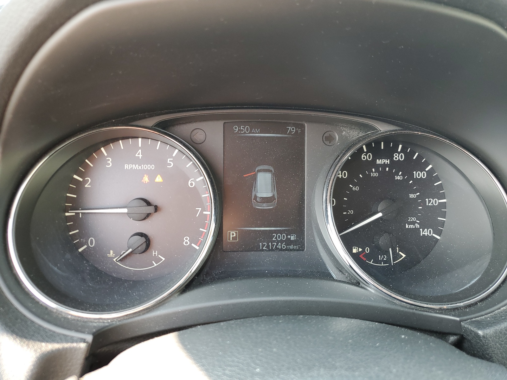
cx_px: 254
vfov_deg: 53.1
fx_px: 381
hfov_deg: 67.3
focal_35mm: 26
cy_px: 190
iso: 54
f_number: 1.5
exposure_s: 1/60.2
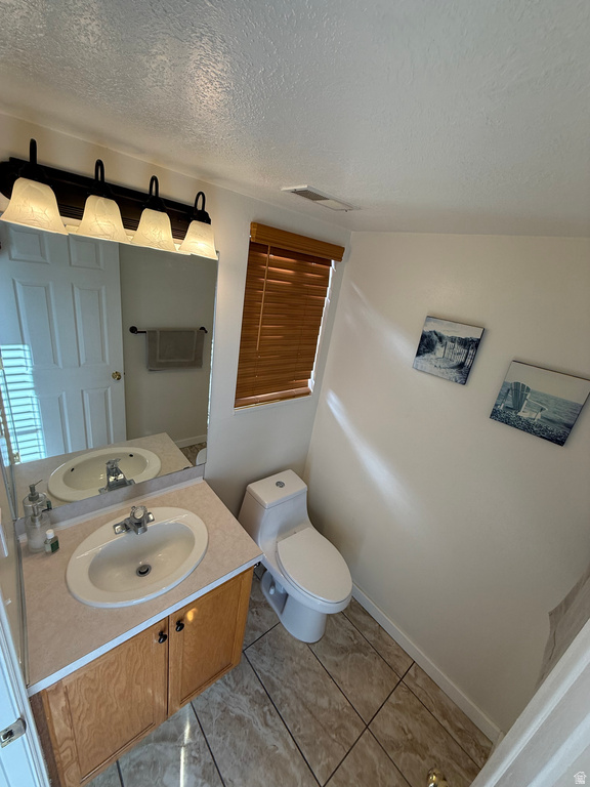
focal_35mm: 14
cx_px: 295
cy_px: 394
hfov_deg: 85.7
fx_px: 318
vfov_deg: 102.1
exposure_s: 1/288
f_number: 2.2
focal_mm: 2.22
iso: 64
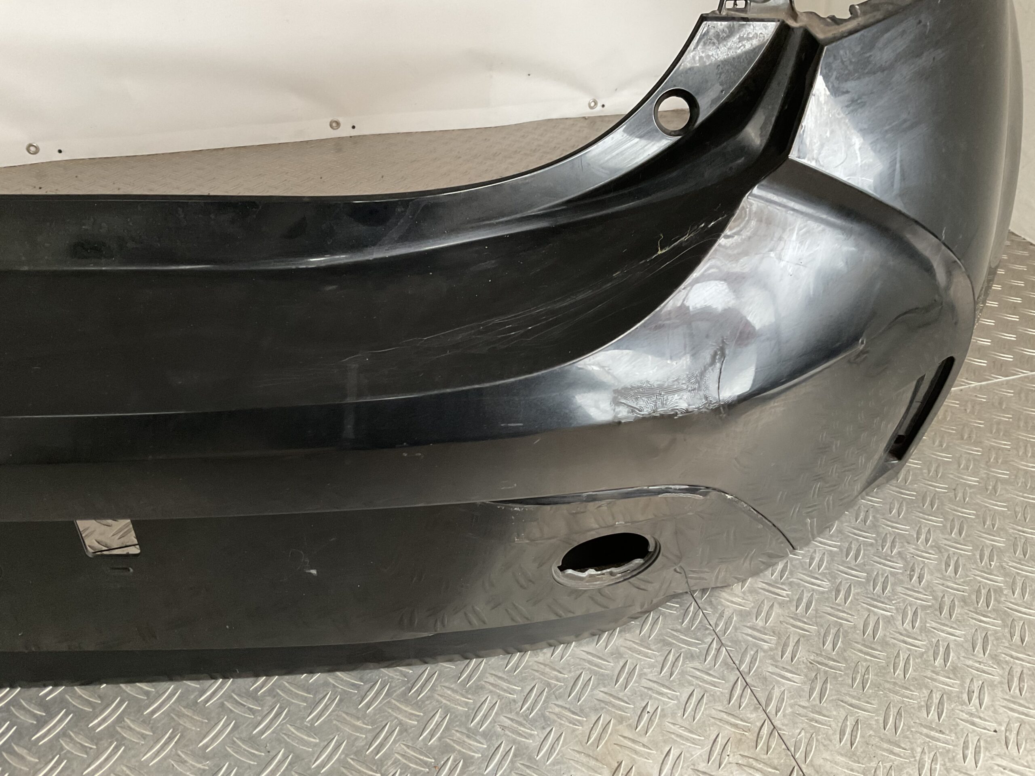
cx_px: 518
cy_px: 388
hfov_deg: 61.7
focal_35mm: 29
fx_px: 867
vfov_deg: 48.2
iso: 200
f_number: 1.8
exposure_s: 1/33
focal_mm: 3
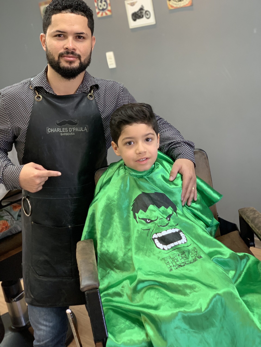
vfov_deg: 36.8
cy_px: 174
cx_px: 130
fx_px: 523
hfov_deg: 28.0
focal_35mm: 52
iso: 100
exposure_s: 1/60
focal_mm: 6
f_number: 2.4
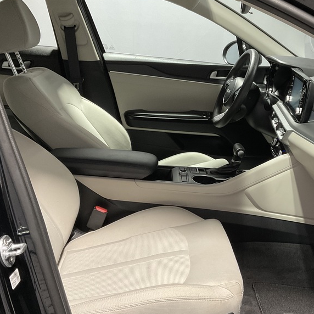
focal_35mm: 43
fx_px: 441
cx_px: 209
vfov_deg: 39.2
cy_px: 155
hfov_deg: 38.7
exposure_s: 1/60
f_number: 1.8
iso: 80
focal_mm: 3
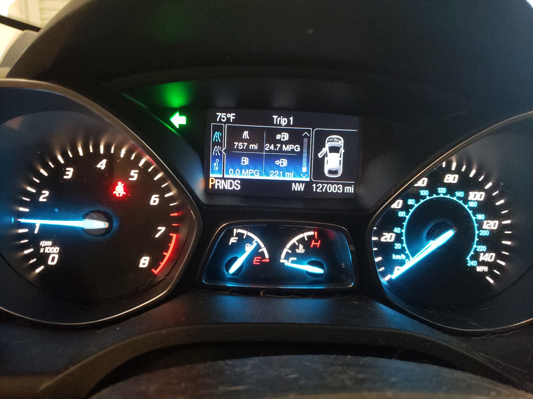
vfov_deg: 53.1
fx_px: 400
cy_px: 200
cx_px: 266
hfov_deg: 67.3
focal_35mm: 26
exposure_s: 1/33
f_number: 1.5
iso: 490
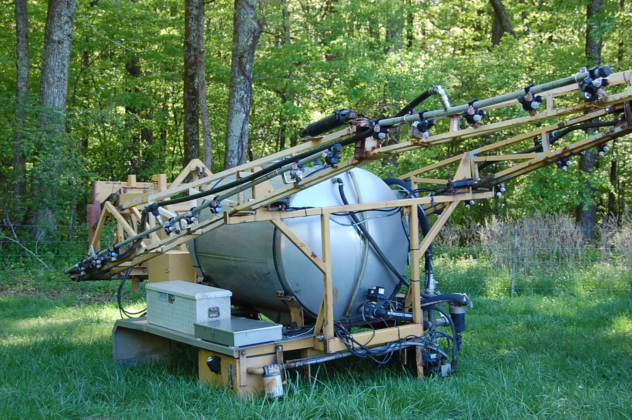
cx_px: 316
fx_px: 1000
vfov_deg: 23.7
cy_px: 210
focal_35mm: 57
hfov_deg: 35.1
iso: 400
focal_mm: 38
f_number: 5
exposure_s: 1/100
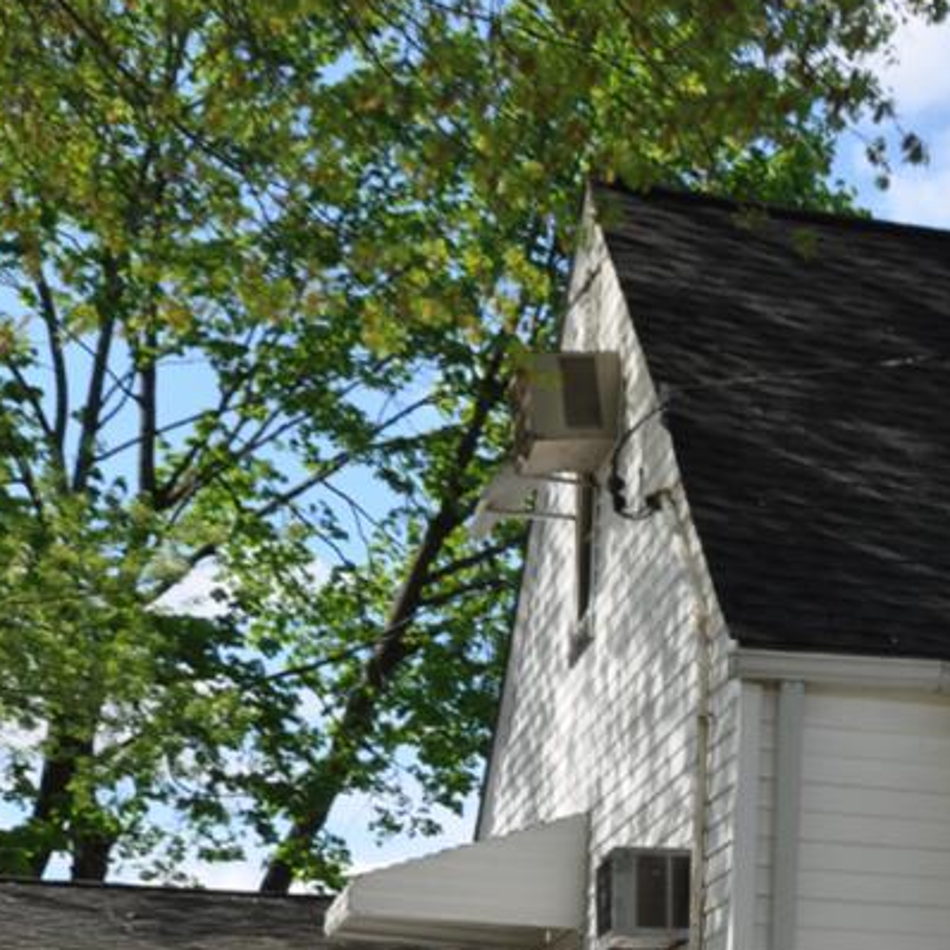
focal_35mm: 96
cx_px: 1449
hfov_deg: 16.4
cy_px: 1044
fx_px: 2981
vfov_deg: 17.5
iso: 200
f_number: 9.5
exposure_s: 1/350
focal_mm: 20
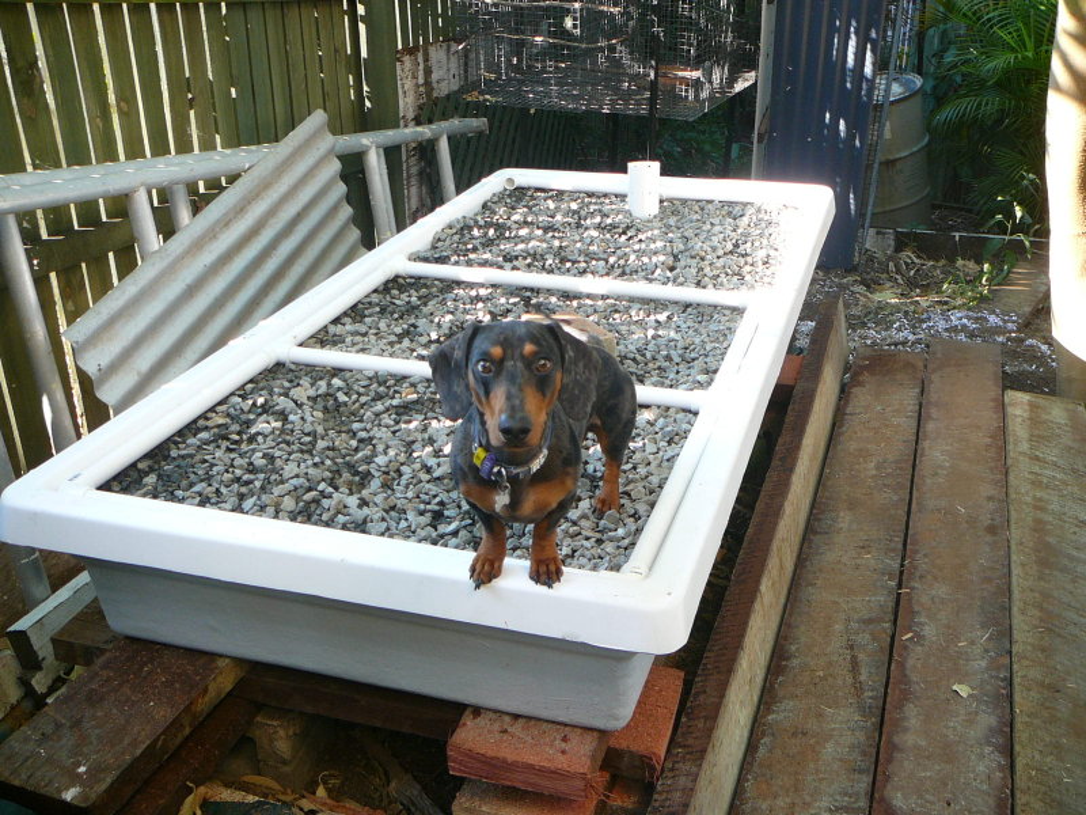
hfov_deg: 52.6
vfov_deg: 40.7
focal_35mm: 35
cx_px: 543
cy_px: 408
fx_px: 1098
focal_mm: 5.2
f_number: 2.8
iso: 80
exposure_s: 1/80
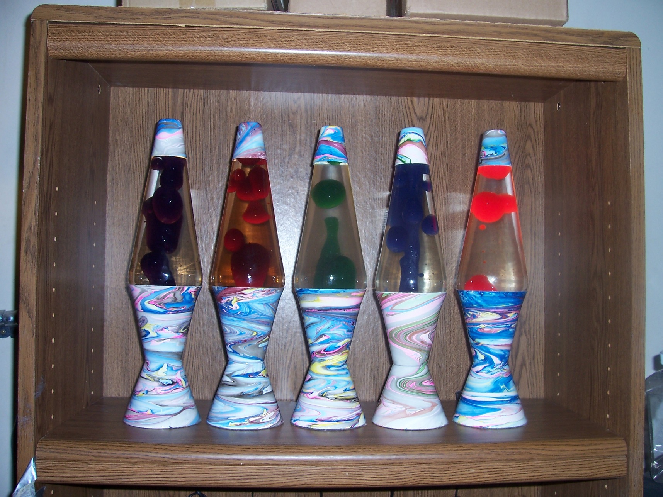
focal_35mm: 34
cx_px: 332
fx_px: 651
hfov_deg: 54.0
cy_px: 248
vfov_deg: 41.8
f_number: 2.7
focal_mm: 5.6
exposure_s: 1/60
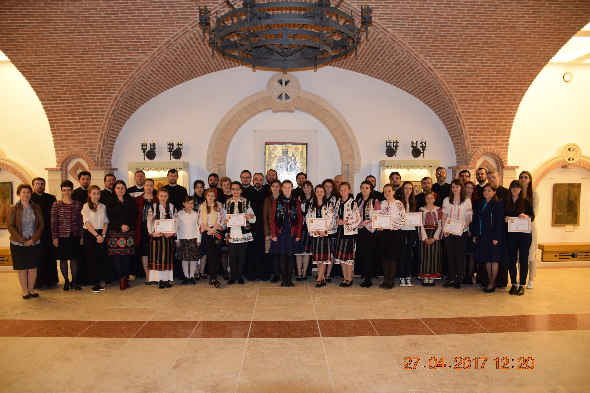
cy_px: 196
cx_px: 295
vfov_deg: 47.9
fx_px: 442
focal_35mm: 27
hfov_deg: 67.4
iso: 800
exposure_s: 1/60
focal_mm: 18
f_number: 4
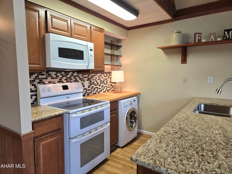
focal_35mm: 23
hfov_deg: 73.9
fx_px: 154
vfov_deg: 58.9
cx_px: 116
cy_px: 87
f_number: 1.8
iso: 100
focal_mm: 5.4
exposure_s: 1/120
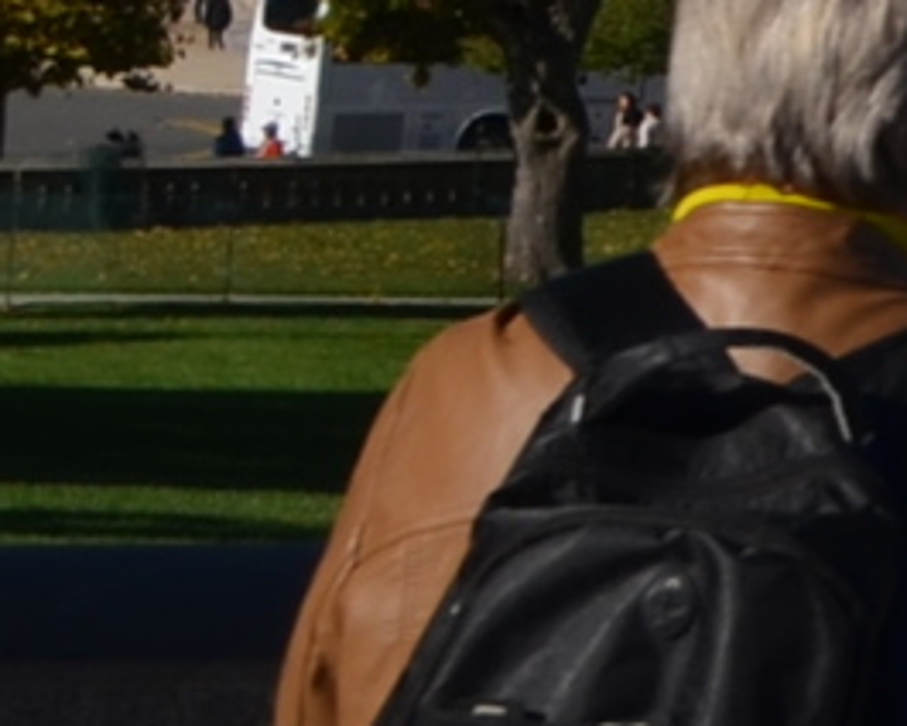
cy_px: -1705
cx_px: 4049
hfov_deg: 4.9
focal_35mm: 344
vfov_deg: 4.3
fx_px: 9234
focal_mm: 26
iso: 100
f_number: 9
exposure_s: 1/320
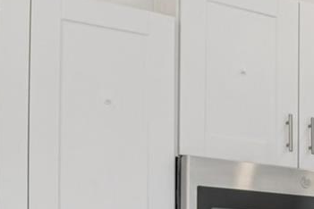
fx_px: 715
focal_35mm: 82
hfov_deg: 18.7
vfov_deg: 15.4
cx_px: 576
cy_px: 308
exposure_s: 1/60
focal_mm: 18
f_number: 8
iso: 400
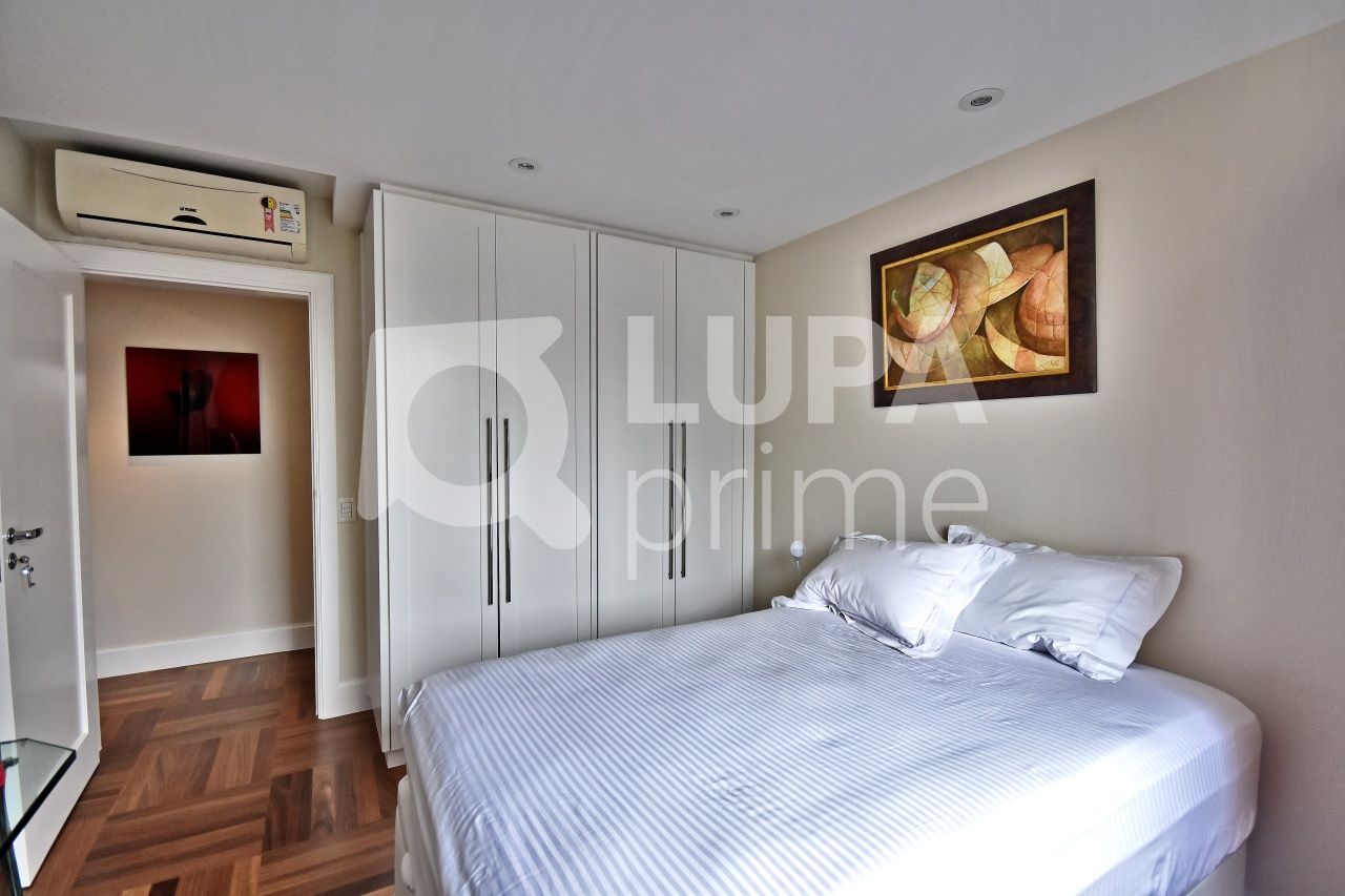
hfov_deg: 100.4
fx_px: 560
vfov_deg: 77.3
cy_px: 448
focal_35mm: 15
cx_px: 672
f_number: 6.3
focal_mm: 10
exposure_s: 1/160
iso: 800
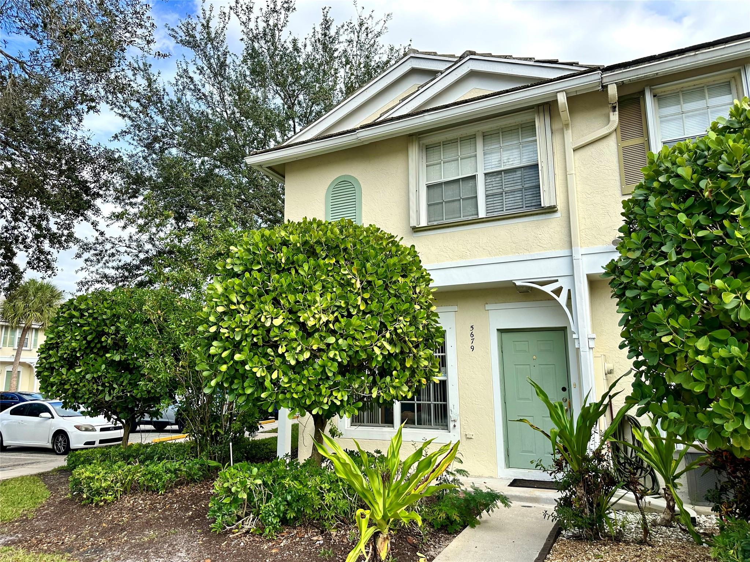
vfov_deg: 56.8
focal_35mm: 24
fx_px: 520
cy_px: 281
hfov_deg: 71.6
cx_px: 375
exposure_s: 1/2028
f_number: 1.78
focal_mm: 6.86
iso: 80
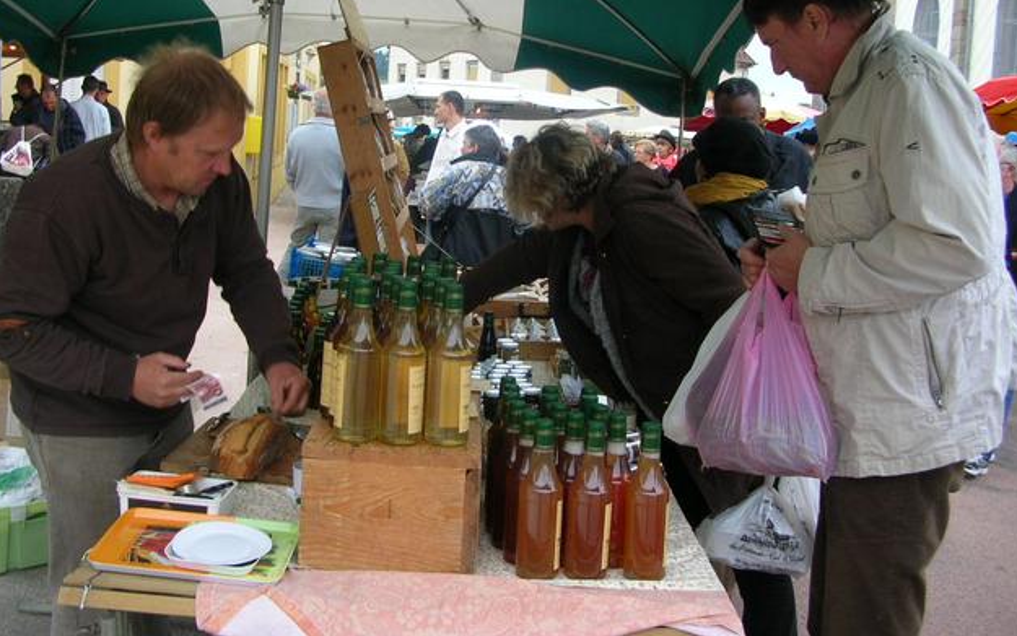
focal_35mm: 38
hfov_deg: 51.5
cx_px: 506
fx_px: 1054
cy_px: 247
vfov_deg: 33.5
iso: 50
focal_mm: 5.8
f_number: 2.8
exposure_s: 1/80
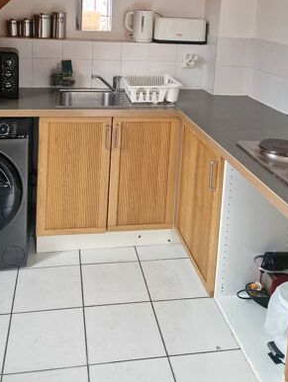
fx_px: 421
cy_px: 77
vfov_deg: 46.4
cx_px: 135
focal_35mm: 38
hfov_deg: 37.8
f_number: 1.8
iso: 500
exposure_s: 1/100
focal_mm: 6.4
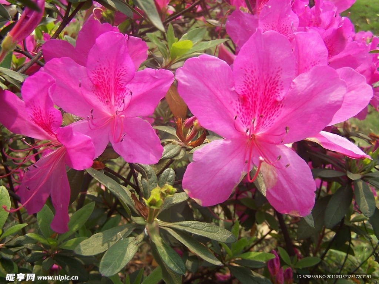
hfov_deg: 49.0
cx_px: 190
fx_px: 416
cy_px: 142
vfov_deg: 37.7
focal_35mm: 38
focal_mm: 6.3
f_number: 2.8
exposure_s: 1/500
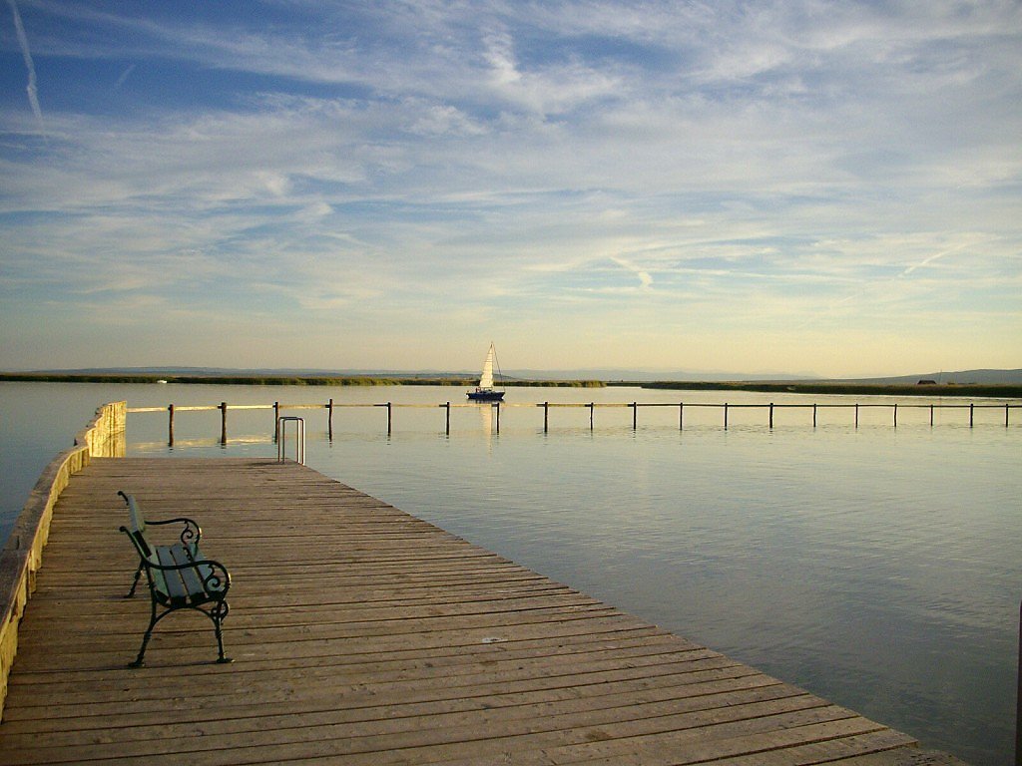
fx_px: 1092
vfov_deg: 38.7
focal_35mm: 37
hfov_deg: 50.1
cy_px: 383
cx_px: 511
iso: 100
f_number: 5.6
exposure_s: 1/250
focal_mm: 6.2
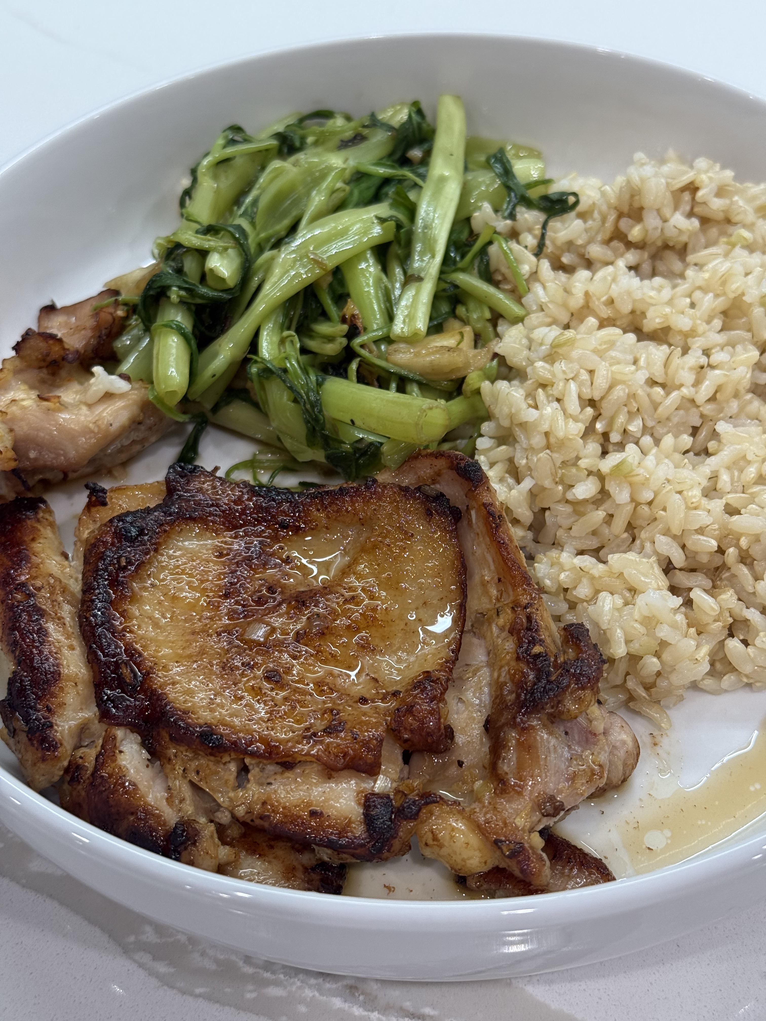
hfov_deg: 30.3
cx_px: 383
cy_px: 510
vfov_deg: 39.7
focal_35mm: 48
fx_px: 1416
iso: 160
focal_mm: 6.76
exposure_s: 1/120
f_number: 1.78
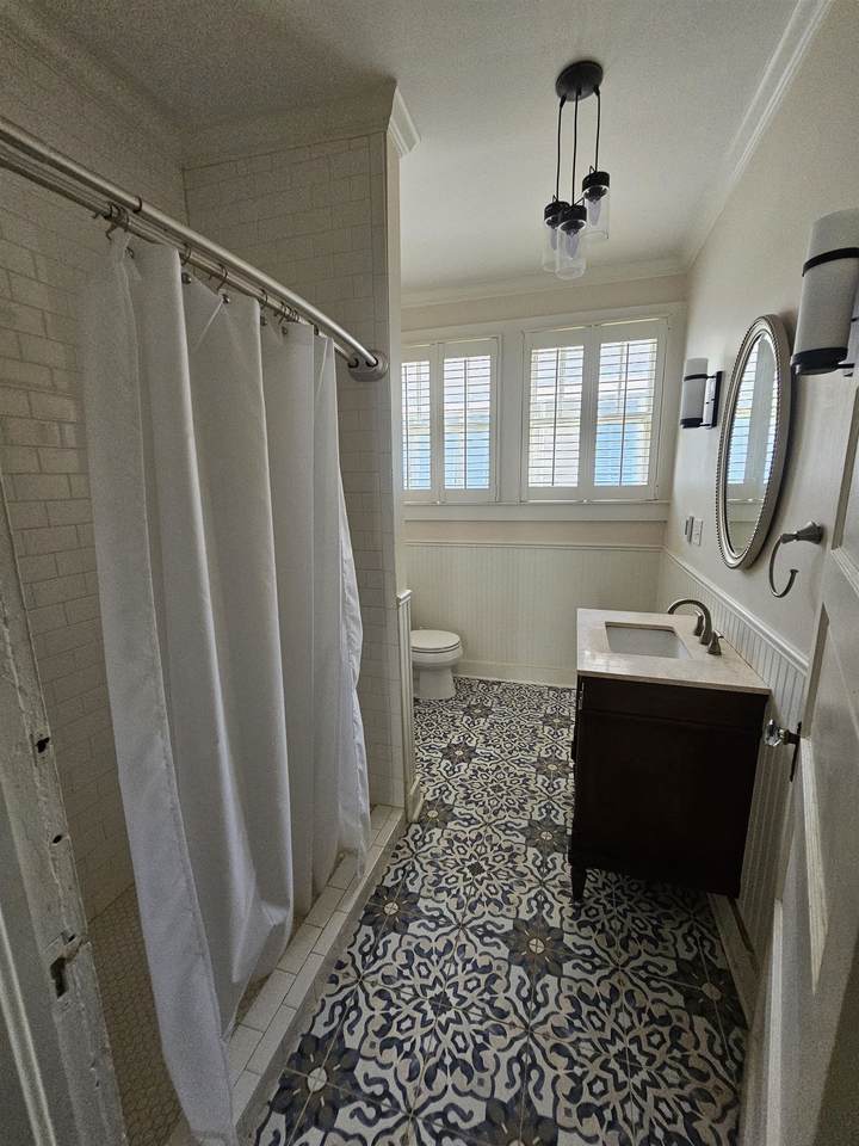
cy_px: 573
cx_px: 430
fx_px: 430
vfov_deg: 106.2
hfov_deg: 89.9
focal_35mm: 13
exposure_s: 1/60
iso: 320
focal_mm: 2.2
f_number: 2.2
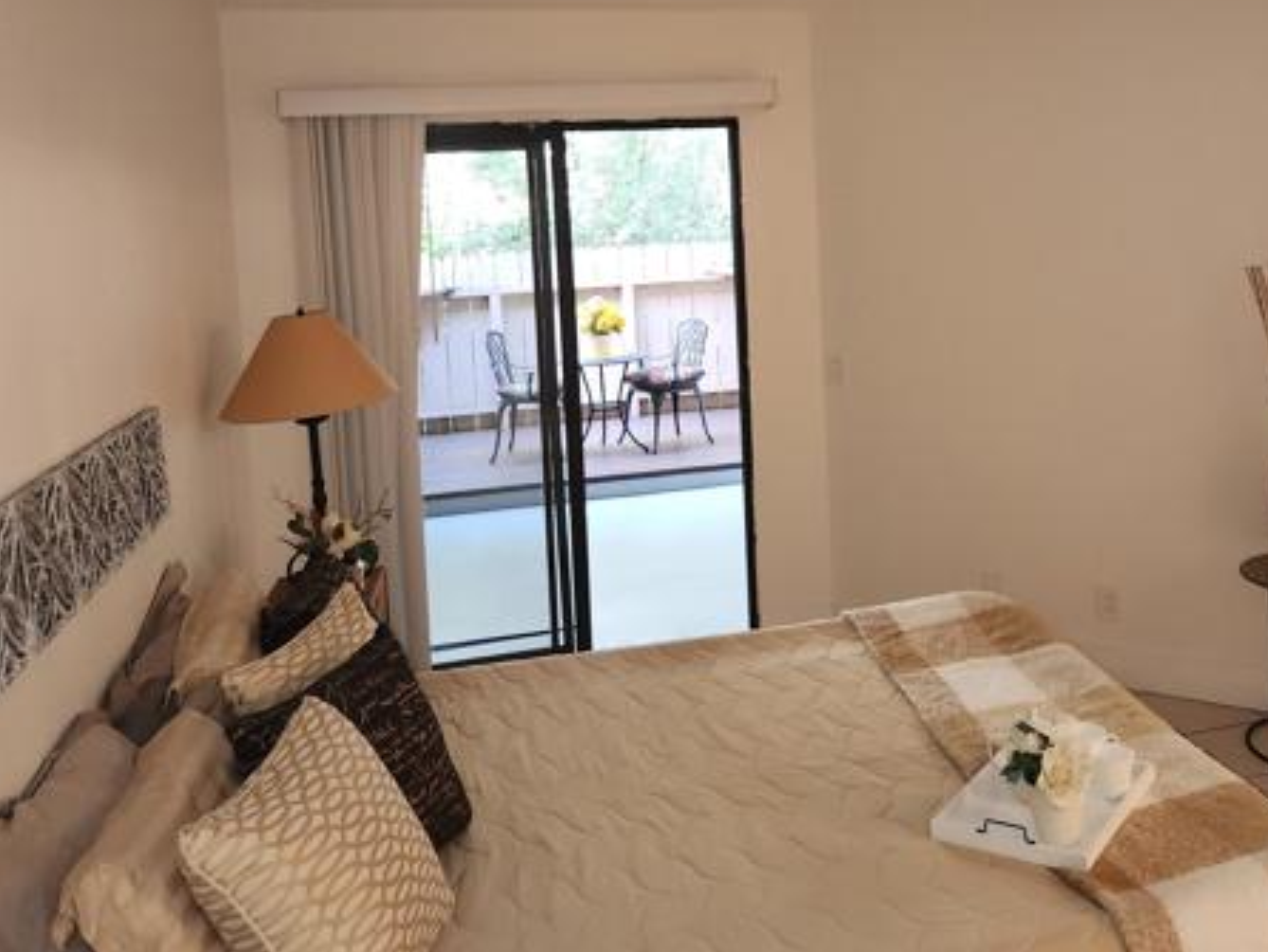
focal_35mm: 33
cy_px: 273
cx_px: 807
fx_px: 1209
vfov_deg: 42.0
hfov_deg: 54.6
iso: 125
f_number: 1.8
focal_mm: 5.4
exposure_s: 1/60
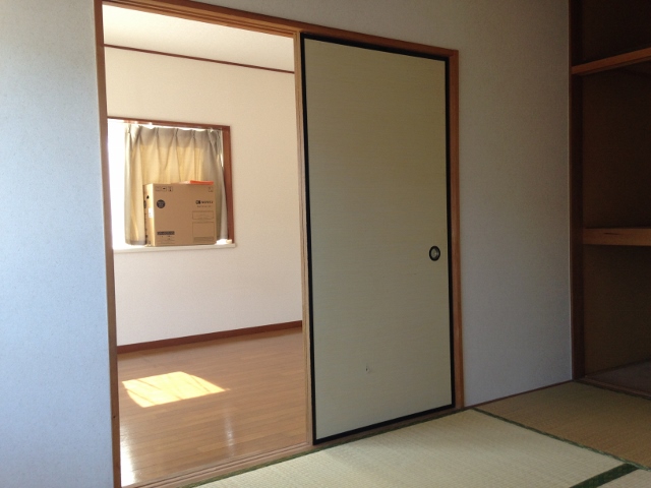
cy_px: 244
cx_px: 326
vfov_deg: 42.9
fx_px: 621
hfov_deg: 55.4
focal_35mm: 33
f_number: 2.4
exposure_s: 1/60
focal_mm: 4.12
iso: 64
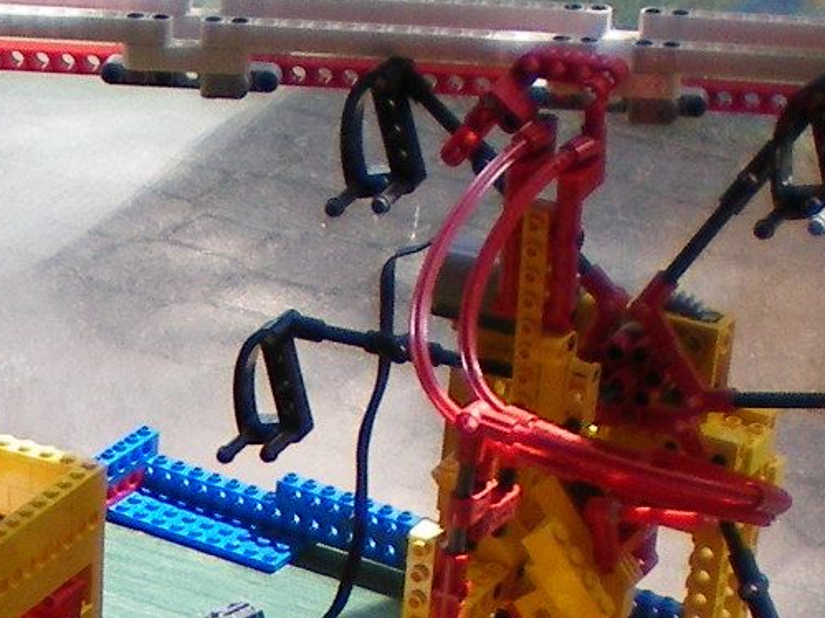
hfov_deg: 12.3
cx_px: -203
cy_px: 945
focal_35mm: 156
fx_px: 3717
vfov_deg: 9.2
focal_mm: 6.3
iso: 64
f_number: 3.1
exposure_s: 1/200
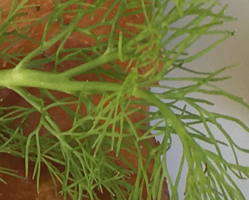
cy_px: 223
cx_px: -111
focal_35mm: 229
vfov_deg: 6.7
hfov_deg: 8.3
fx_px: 1689
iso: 25
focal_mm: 4.15
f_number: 2.2
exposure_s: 1/50
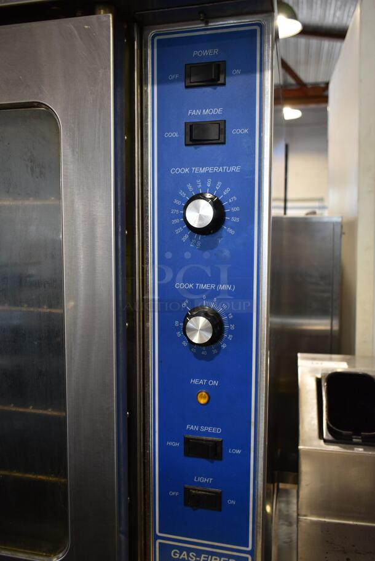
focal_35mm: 30
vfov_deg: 61.9
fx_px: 468
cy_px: 280
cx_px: 188
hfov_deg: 43.7
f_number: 3.8
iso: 360
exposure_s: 1/30
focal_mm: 20
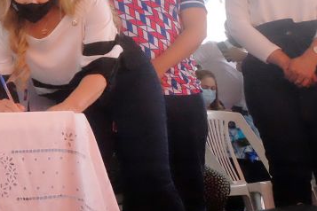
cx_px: -24
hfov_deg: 28.4
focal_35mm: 65
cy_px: 59
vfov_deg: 20.8
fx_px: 572
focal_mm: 19.2
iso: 6400
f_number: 6.4
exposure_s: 1/320
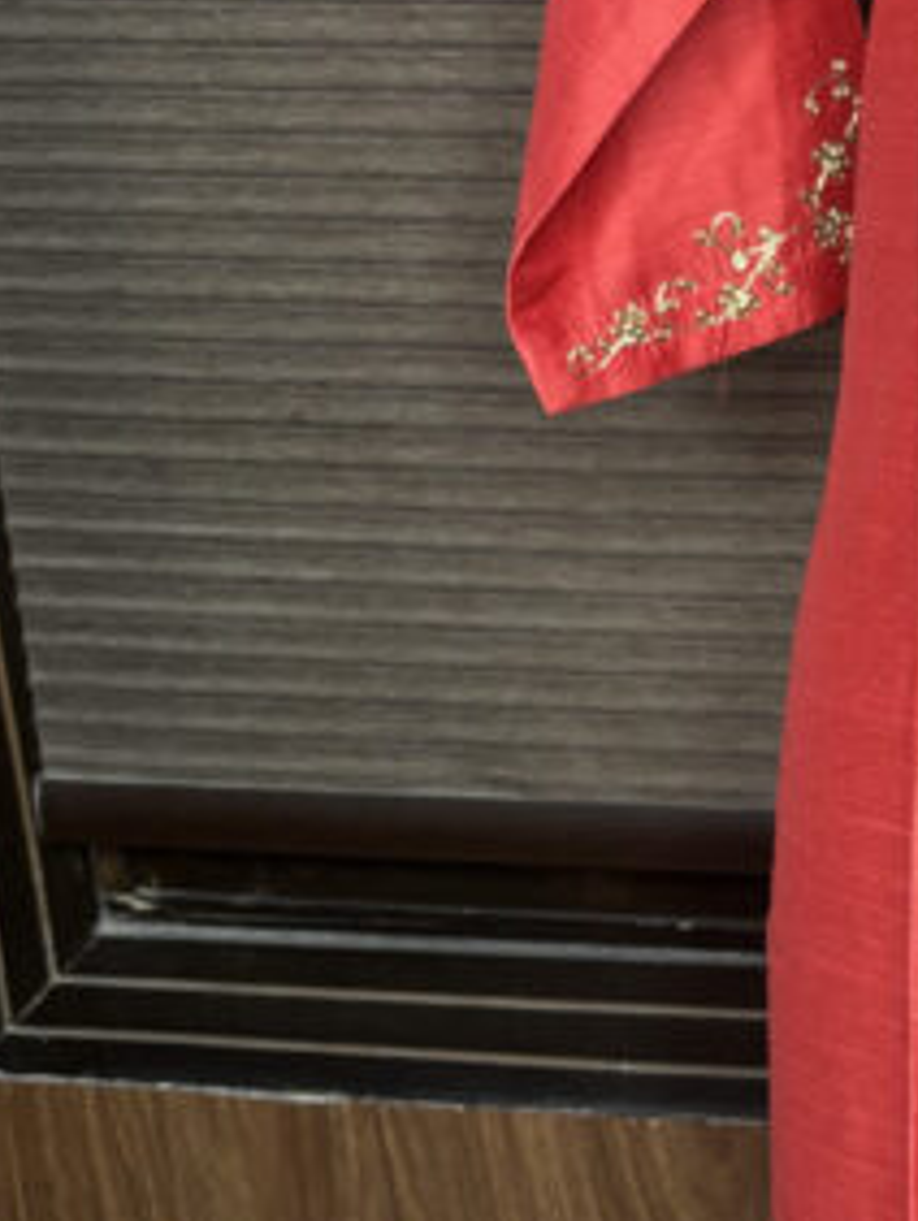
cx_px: 1251
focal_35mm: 86
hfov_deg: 16.1
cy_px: 465
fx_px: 3036
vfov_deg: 22.7
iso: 125
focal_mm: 5.96
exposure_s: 1/50
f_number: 1.6
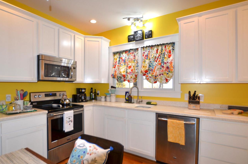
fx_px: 117
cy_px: 89
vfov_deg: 70.0
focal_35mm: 17
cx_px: 108
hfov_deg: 92.9
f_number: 3.5
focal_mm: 10
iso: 100
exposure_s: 1/60
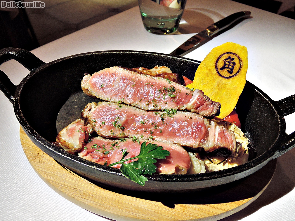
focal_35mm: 31
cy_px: 110
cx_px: 148
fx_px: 264
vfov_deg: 45.4
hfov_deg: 58.4
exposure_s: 1/13
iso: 400
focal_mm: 6.6
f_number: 3.2
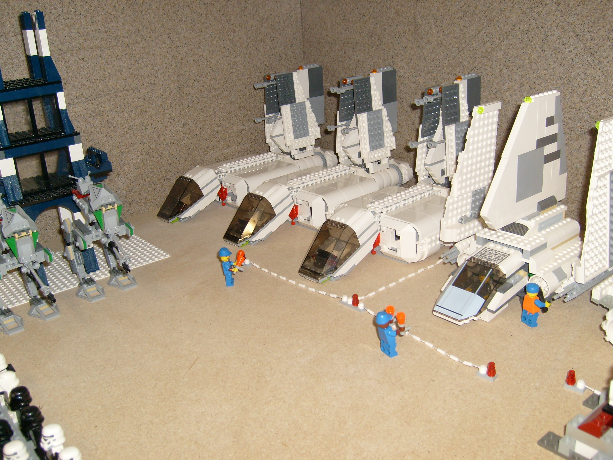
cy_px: 230
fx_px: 620
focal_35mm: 35
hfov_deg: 52.6
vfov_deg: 40.7
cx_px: 306
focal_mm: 5.8
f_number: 2.8
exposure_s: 1/45
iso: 100
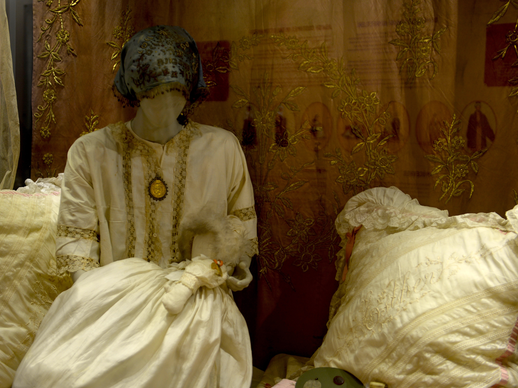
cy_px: 193
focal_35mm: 61
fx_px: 913
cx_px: 247
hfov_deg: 31.7
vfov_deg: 24.0
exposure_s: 1/60
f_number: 2.8
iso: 400
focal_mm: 56
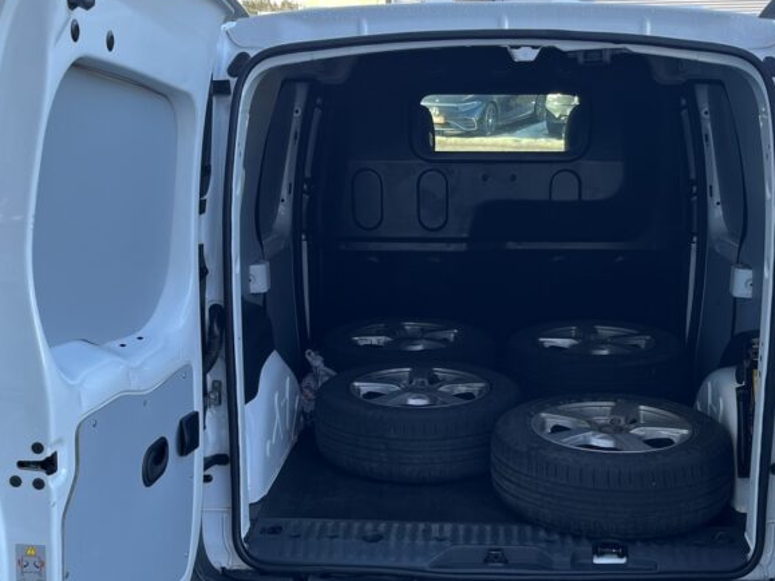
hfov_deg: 41.1
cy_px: 391
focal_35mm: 46
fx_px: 1030
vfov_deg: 31.2
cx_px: 452
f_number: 1.6
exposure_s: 1/122
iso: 32
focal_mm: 5.1
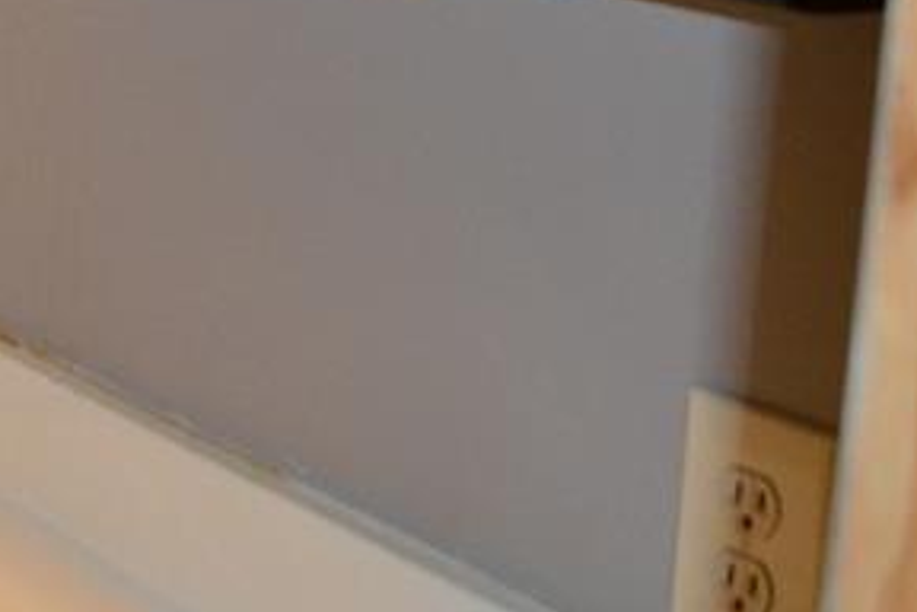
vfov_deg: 13.7
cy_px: -185
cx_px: -665
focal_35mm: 96
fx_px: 2445
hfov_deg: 17.7
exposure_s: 1/60
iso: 1250
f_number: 3.5
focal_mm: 18
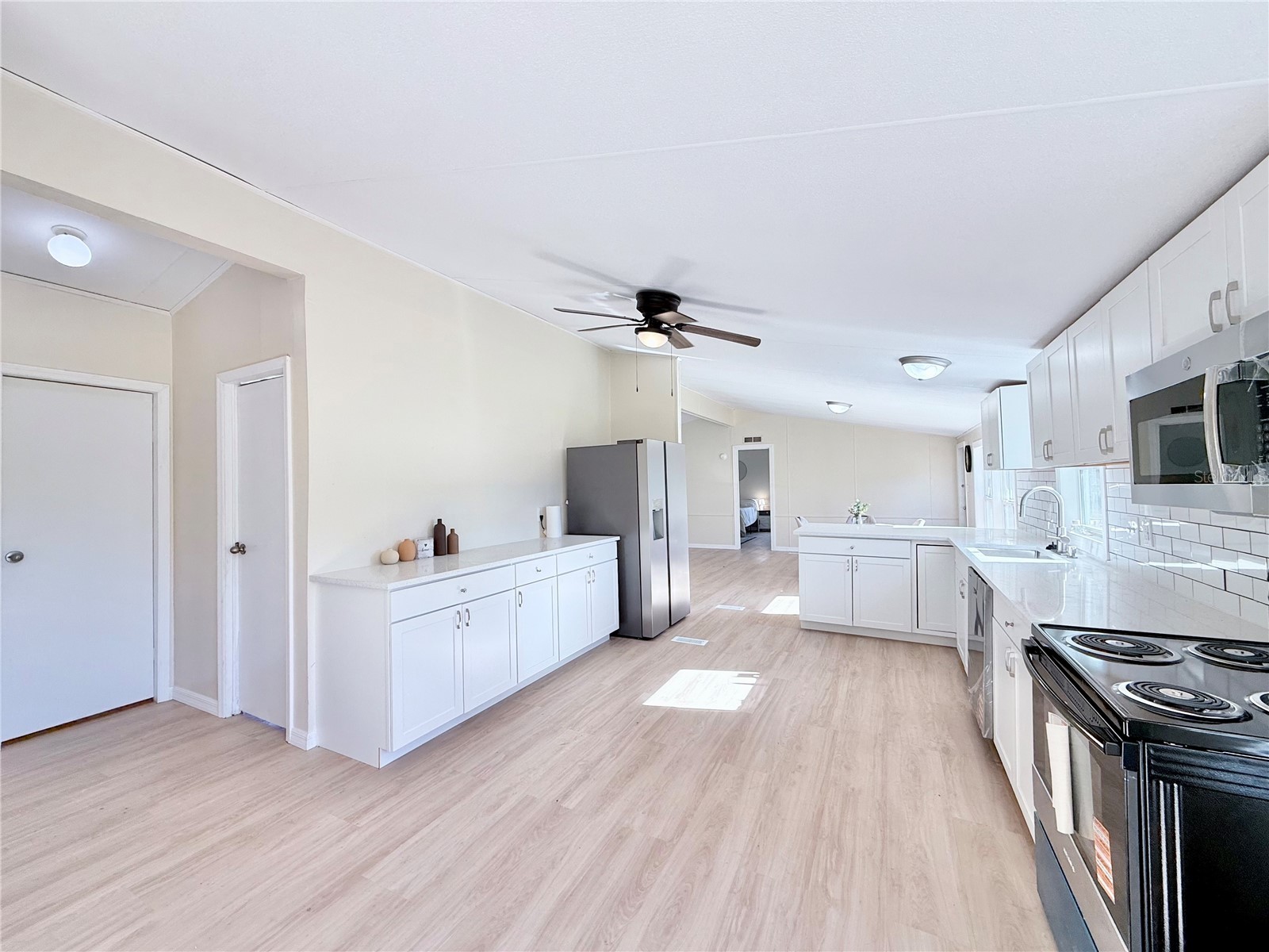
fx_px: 513
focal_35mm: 14
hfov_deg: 102.1
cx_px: 634
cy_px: 476
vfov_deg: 85.7
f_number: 2.2
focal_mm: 2.22
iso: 64
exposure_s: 1/120
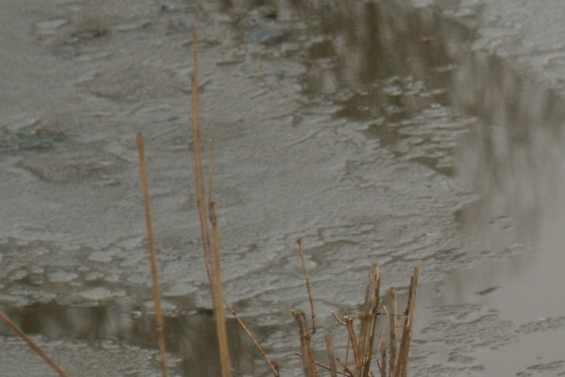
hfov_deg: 3.8
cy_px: 101
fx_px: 8582
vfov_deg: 2.5
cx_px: 899
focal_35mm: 547
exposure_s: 1/160
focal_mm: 105
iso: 250
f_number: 5.6
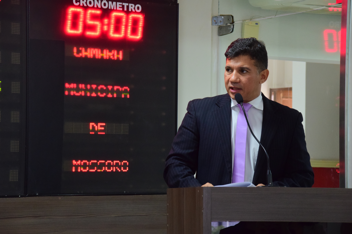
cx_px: 176
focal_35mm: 165
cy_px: 117
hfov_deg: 12.5
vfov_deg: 8.3
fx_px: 1613
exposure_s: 1/80
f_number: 7.1
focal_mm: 110
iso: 1600
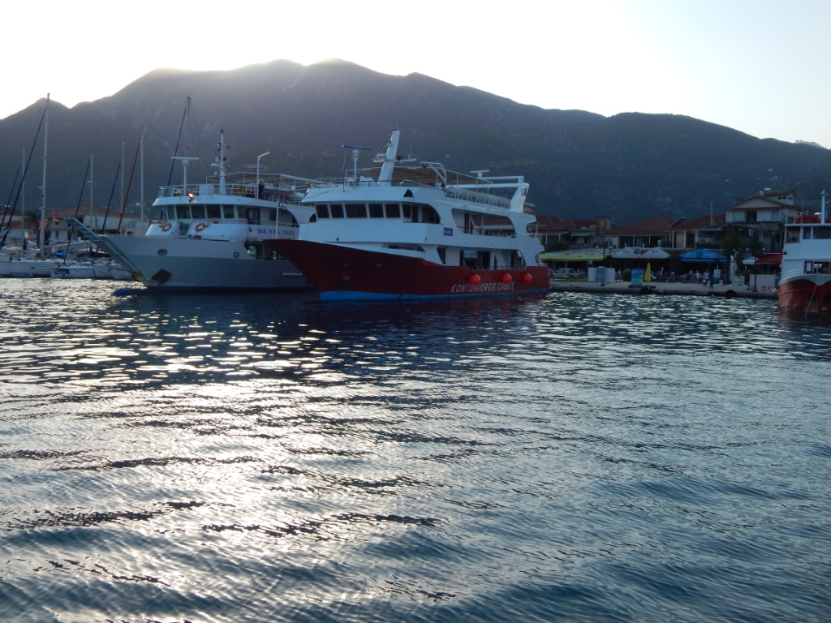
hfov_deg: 54.0
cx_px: 416
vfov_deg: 41.8
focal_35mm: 34
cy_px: 312
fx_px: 816
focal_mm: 6.1
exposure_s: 1/1250
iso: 125
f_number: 3.3
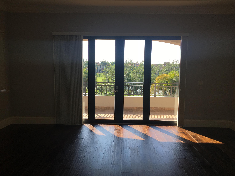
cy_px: 88
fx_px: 197
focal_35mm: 29
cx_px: 118
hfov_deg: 61.7
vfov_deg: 48.2
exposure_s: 1/348
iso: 25
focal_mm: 4.15
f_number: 2.2
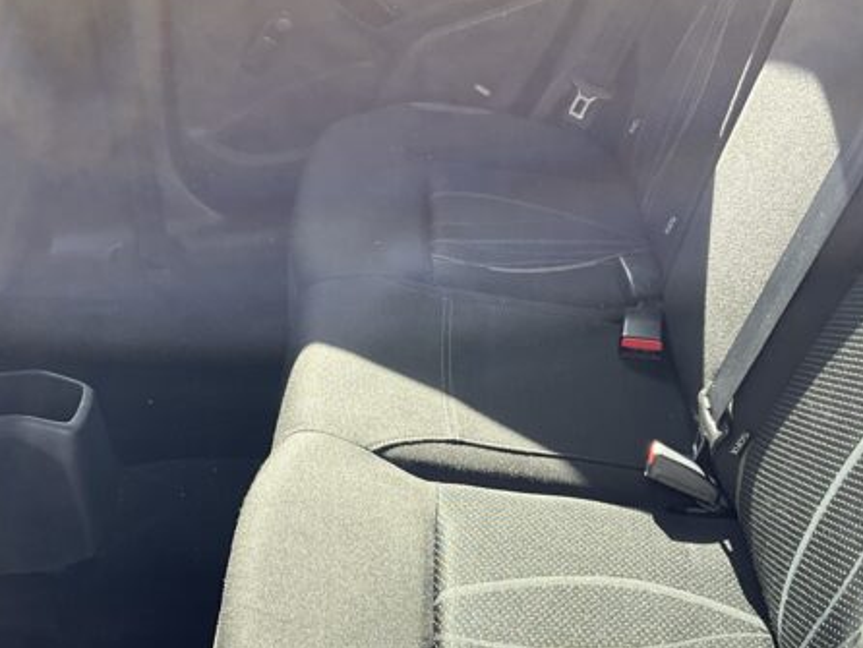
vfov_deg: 28.1
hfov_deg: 36.8
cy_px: 339
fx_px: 1297
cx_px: 449
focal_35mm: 52
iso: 32
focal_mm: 3
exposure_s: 1/122
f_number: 1.8
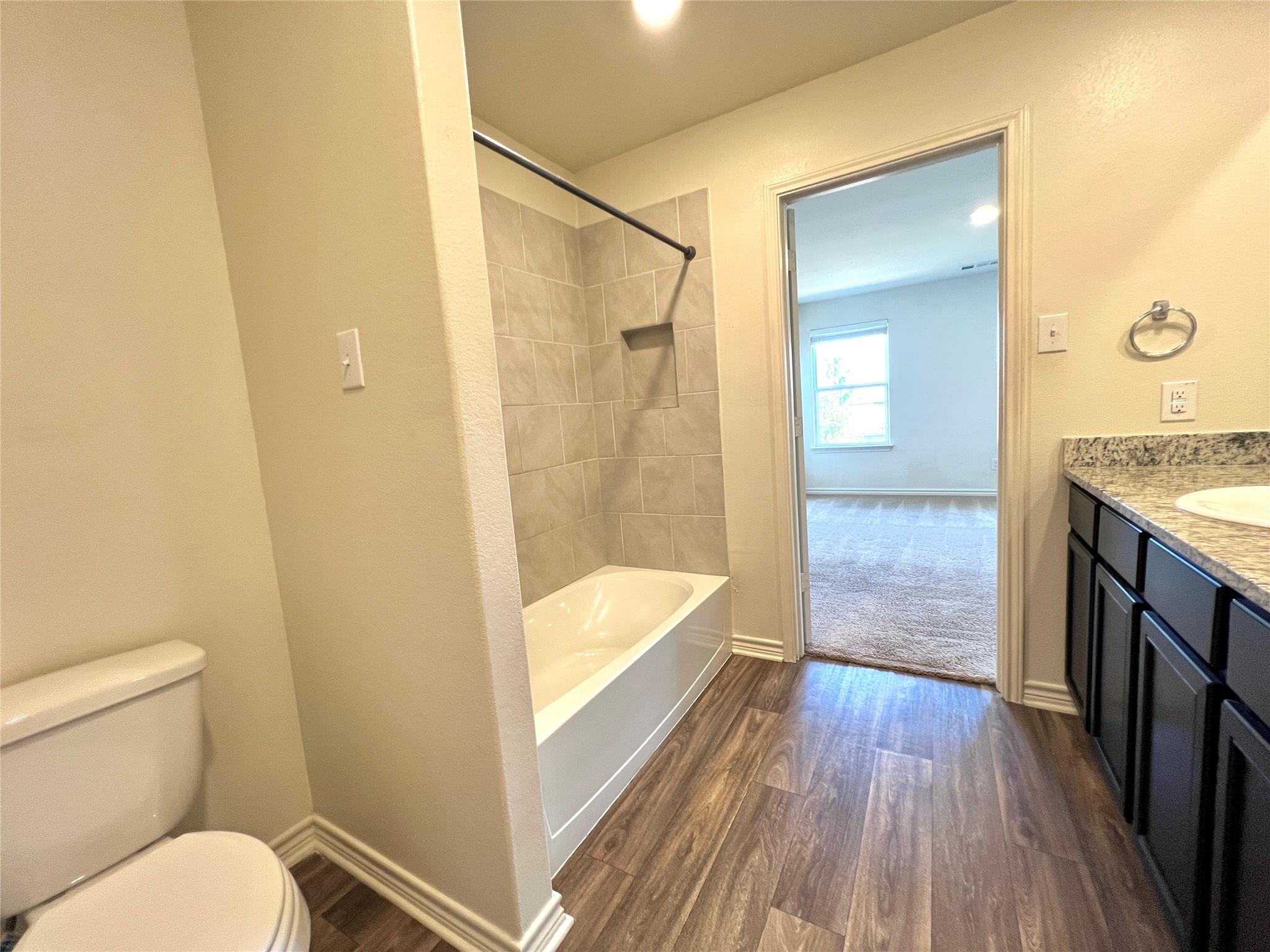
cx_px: 635
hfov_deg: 106.2
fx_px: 477
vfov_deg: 89.9
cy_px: 476
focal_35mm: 13
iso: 200
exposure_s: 1/120
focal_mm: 1.57
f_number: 1.8
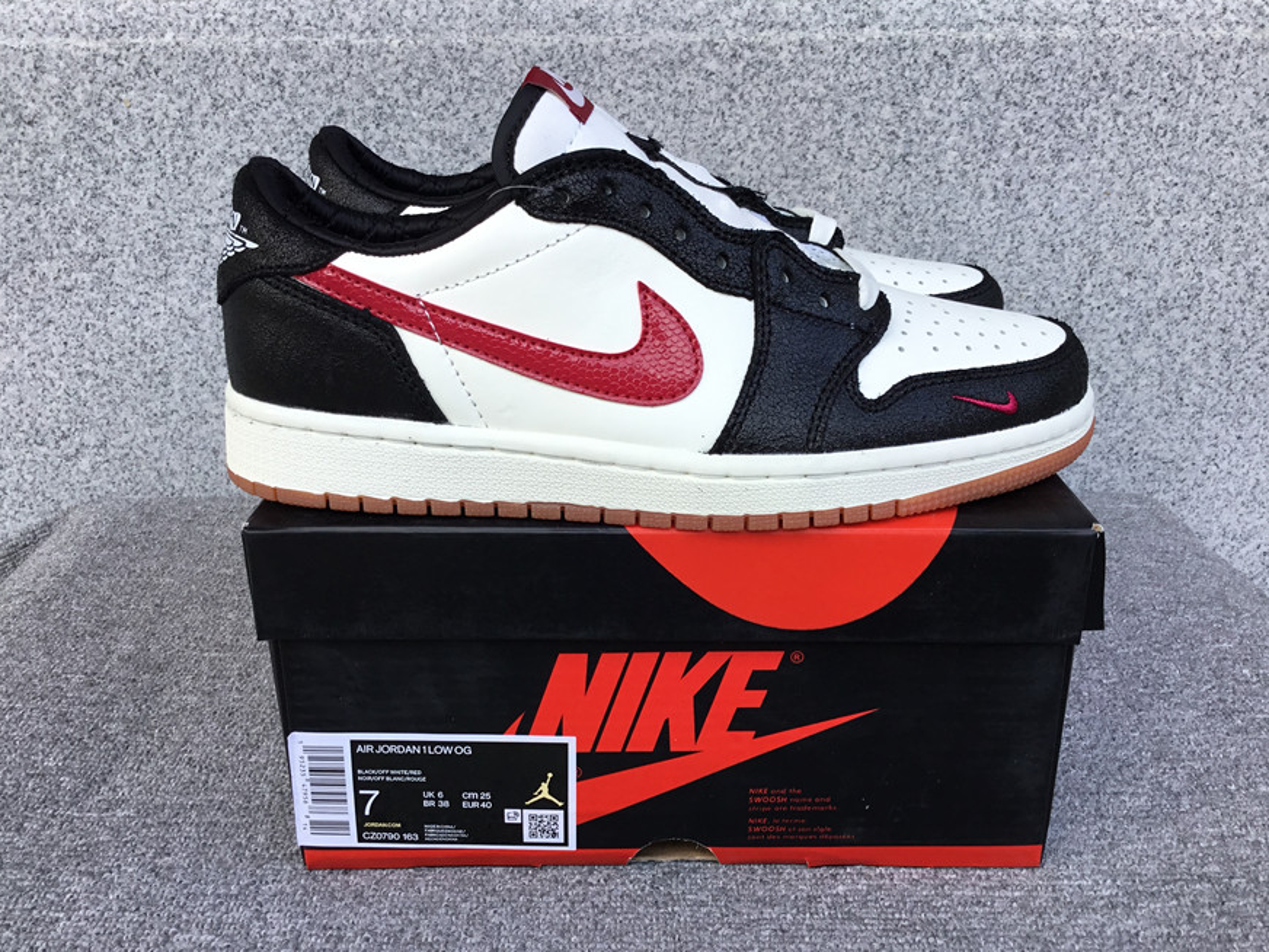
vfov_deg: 44.2
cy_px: 488
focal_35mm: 32
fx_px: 1173
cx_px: 645
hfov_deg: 56.8
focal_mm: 3.3
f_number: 2.4
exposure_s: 1/126
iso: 25
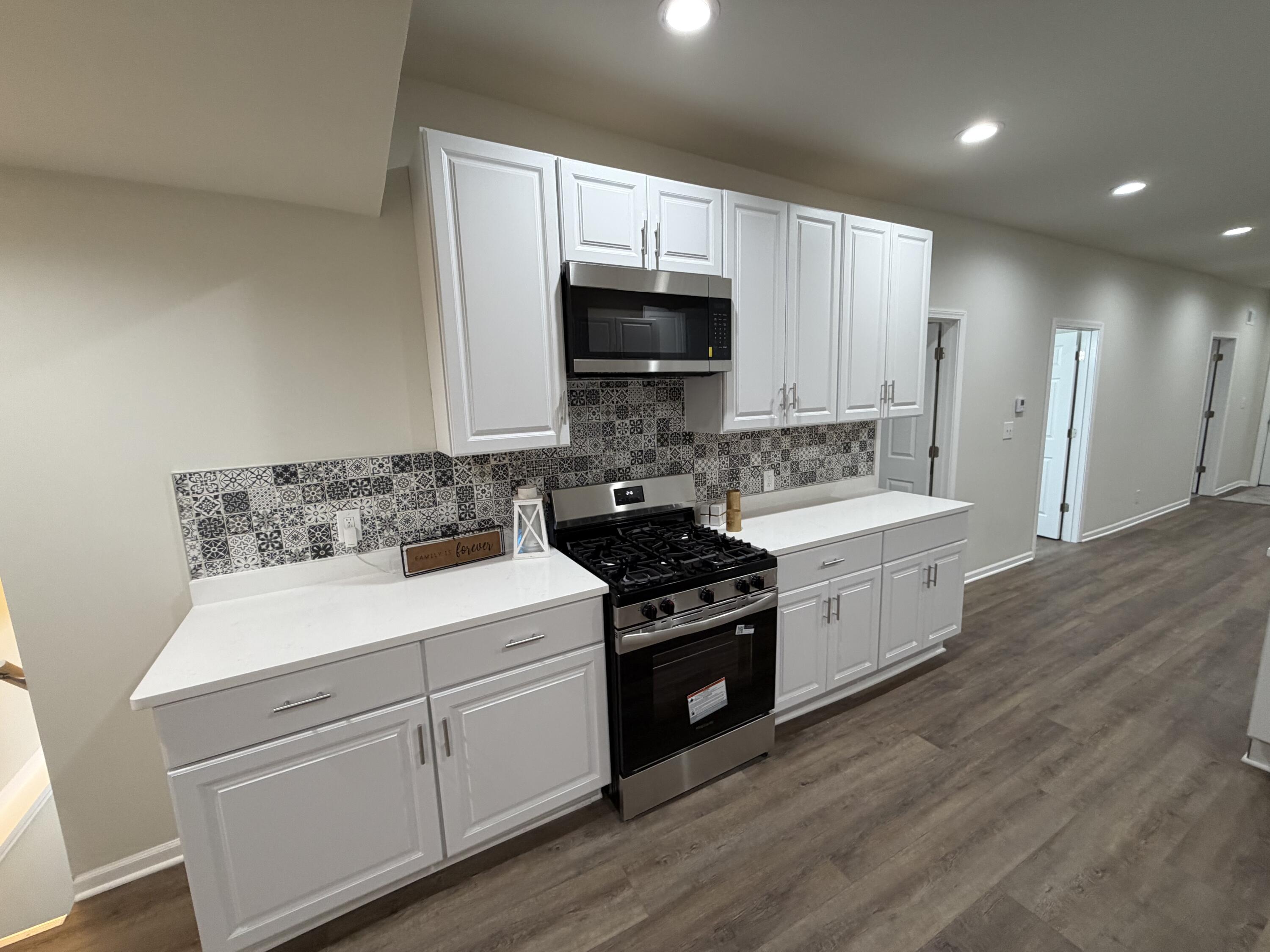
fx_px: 514
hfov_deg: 102.1
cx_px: 635
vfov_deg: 85.7
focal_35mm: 14
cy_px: 476
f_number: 2.2
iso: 200
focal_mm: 2.22
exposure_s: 1/60
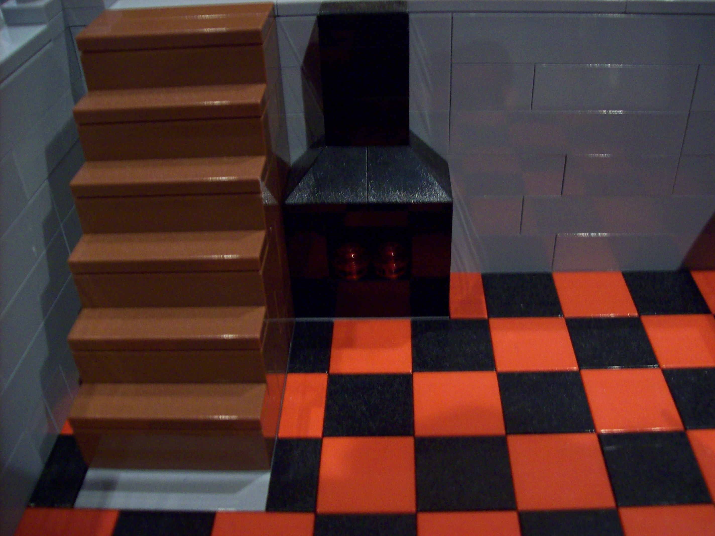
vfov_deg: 39.6
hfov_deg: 51.4
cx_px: 358
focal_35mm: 36
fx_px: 743
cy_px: 268
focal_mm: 6
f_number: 2.7
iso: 200
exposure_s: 1/8
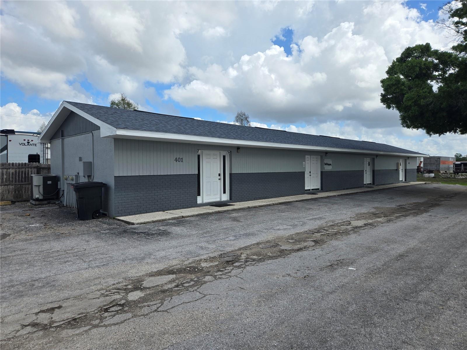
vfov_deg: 58.9
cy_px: 175
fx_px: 310
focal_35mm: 23
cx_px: 234
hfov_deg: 73.9
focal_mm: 5.4
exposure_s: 1/2222
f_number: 1.8
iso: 25
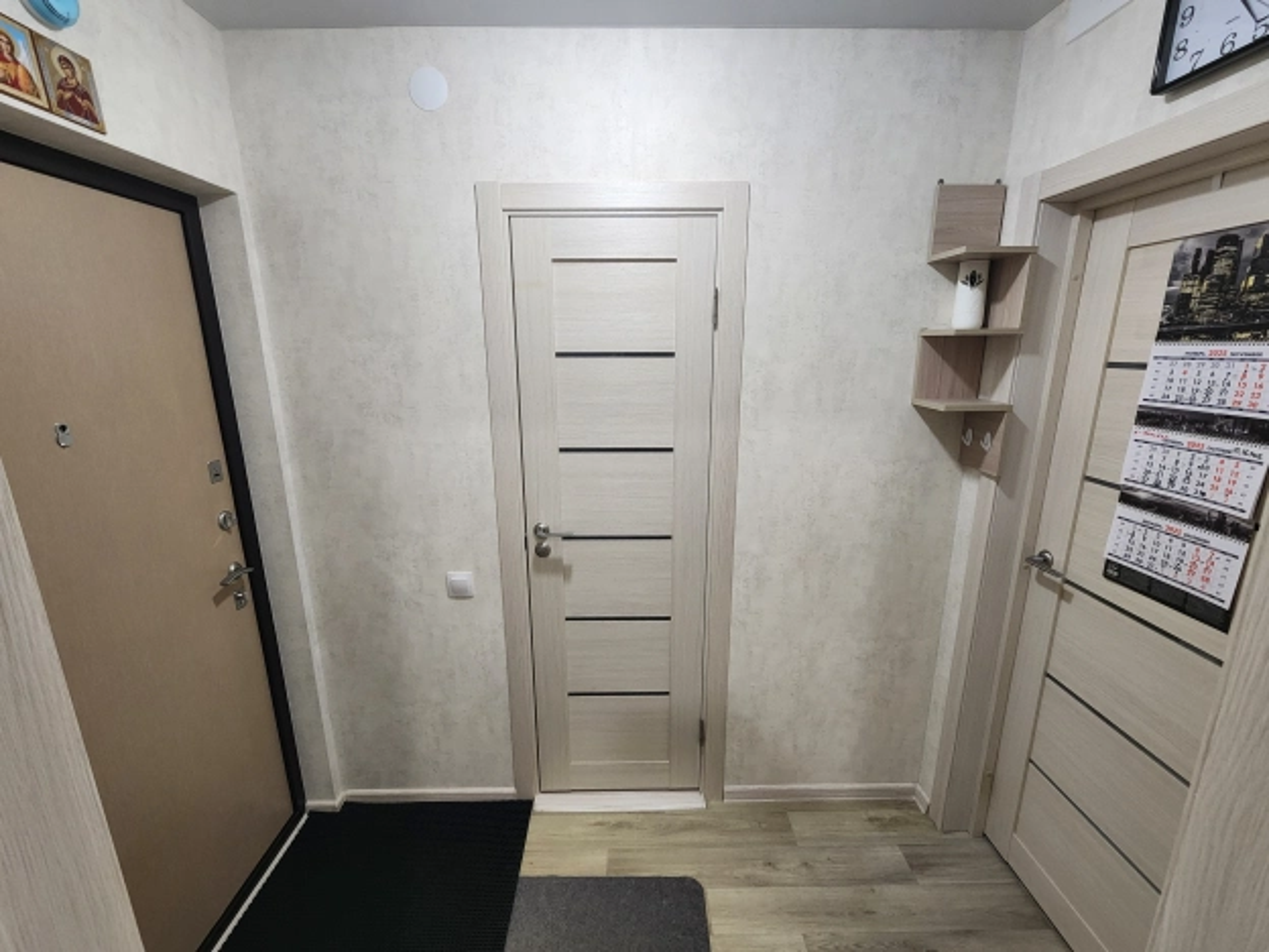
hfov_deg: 106.2
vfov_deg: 89.9
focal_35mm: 13
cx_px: 634
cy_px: 476
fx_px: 477
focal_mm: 2.2
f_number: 2.2
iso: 250
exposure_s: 1/50.3
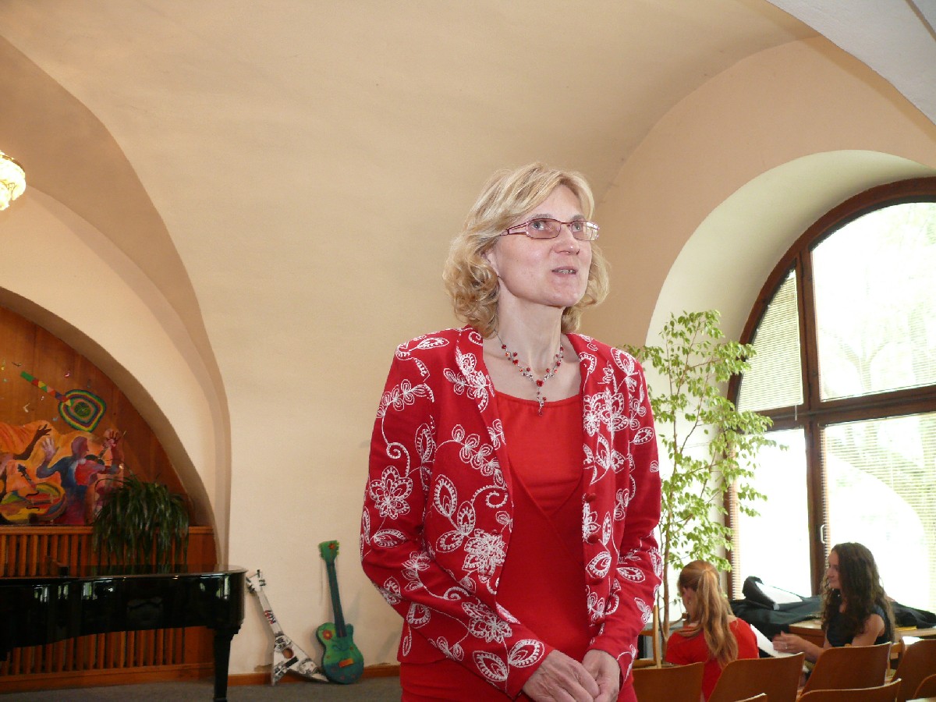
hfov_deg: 52.6
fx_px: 946
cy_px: 351
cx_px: 468
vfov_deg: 40.7
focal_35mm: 35
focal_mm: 7.4
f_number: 2.8
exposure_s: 1/40
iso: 200
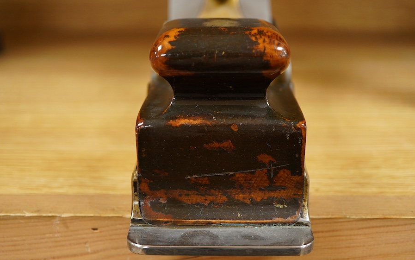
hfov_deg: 43.5
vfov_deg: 28.0
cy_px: 138
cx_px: 207
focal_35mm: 46
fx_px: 520
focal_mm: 30
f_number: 3.5
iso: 1250
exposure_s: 1/125
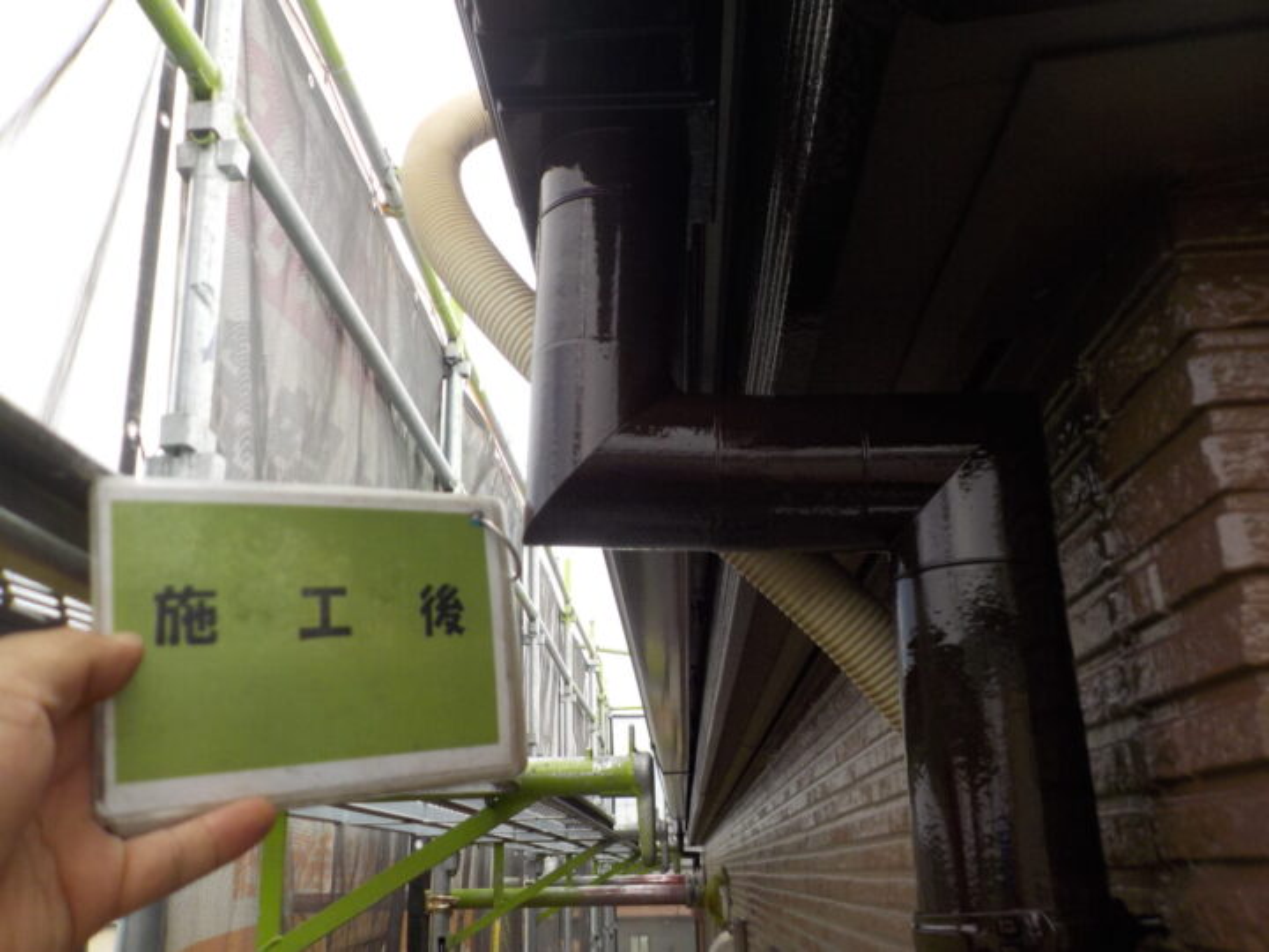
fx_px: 1100
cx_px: 634
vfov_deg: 46.8
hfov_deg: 60.0
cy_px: 476
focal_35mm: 30
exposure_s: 1/200
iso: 125
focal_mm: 4.1
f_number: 3.3
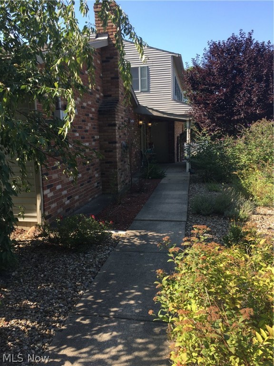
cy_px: 183
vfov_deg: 61.7
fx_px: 306
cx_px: 137
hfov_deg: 48.2
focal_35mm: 29
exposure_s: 1/439
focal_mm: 4.15
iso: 25
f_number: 2.2
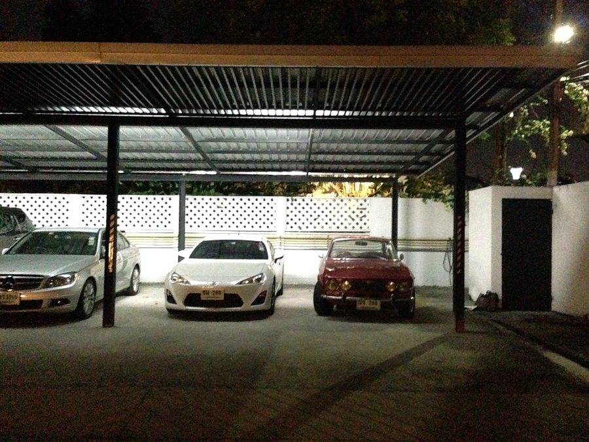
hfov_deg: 29.4
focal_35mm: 66
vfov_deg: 22.3
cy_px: 221
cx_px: 294
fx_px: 1123
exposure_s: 1/15
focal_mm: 4.12
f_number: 2.4
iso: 3200
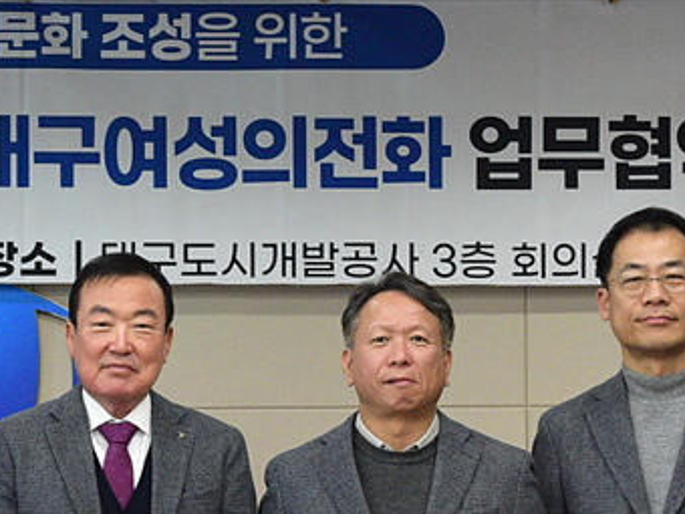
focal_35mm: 163
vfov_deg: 9.0
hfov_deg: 12.0
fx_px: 3226
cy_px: 515
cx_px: 34
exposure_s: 1/125
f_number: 5.6
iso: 4000
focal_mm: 48
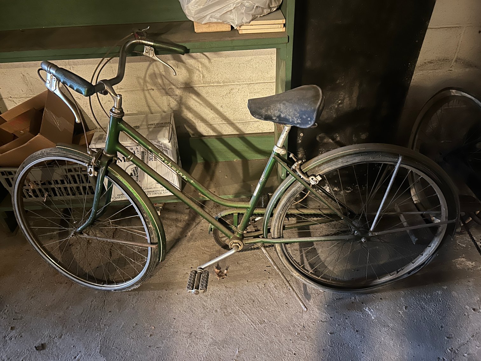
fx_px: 361
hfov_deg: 67.3
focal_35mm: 26
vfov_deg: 53.1
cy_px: 180
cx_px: 240
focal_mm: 5.7
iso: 640
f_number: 1.5
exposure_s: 1/9
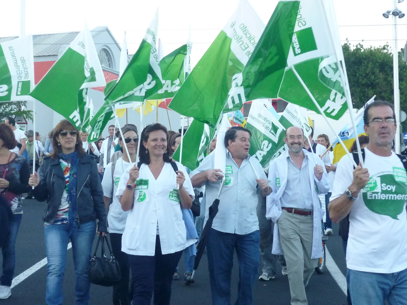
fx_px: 835
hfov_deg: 27.4
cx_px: 204
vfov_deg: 20.7
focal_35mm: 71
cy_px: 152
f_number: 3.4
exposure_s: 1/200
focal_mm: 9.2
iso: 320
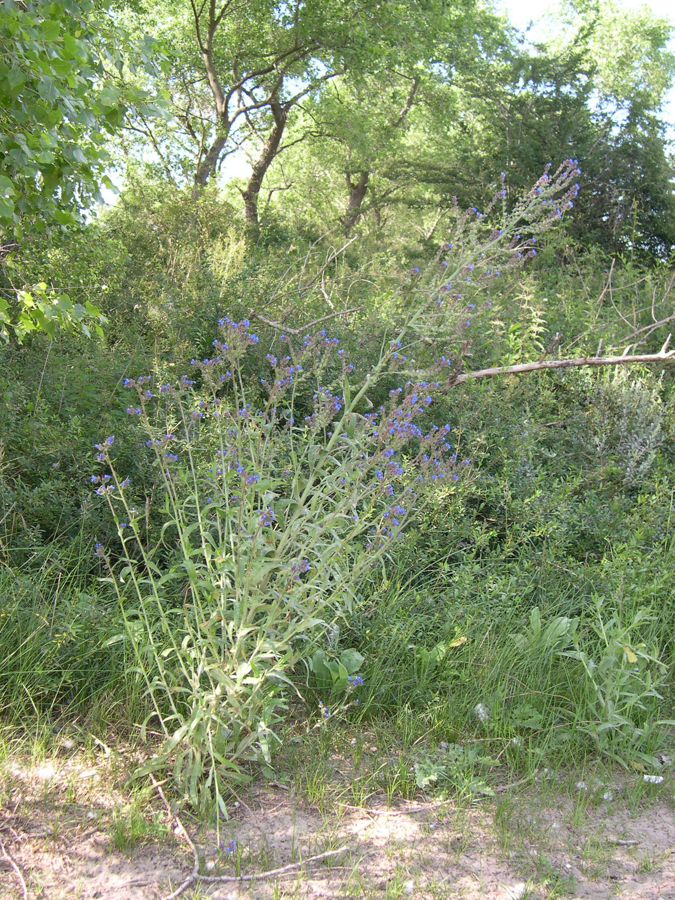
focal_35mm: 38
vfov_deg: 49.0
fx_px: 988
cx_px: 338
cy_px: 450
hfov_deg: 37.7
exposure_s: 1/132
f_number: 2.8
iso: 100
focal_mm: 8
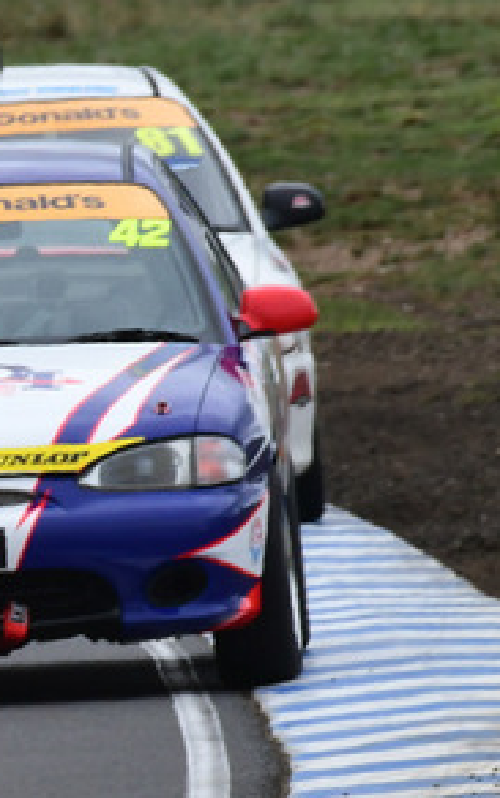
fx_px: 43694
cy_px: 421
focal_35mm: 2008
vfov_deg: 1.0
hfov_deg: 0.7
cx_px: -544
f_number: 13
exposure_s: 1/640
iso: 640
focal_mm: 480
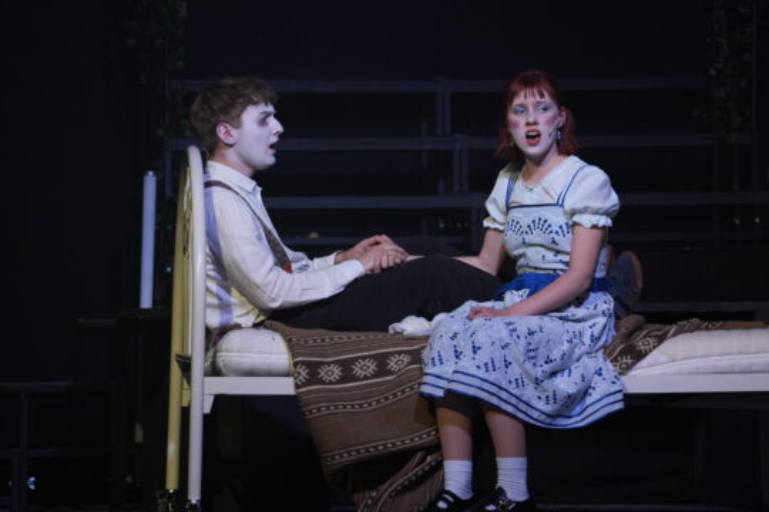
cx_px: 384
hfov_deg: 6.4
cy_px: 256
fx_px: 6856
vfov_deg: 4.3
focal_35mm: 321
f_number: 6.3
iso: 1600
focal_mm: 321
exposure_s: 1/40
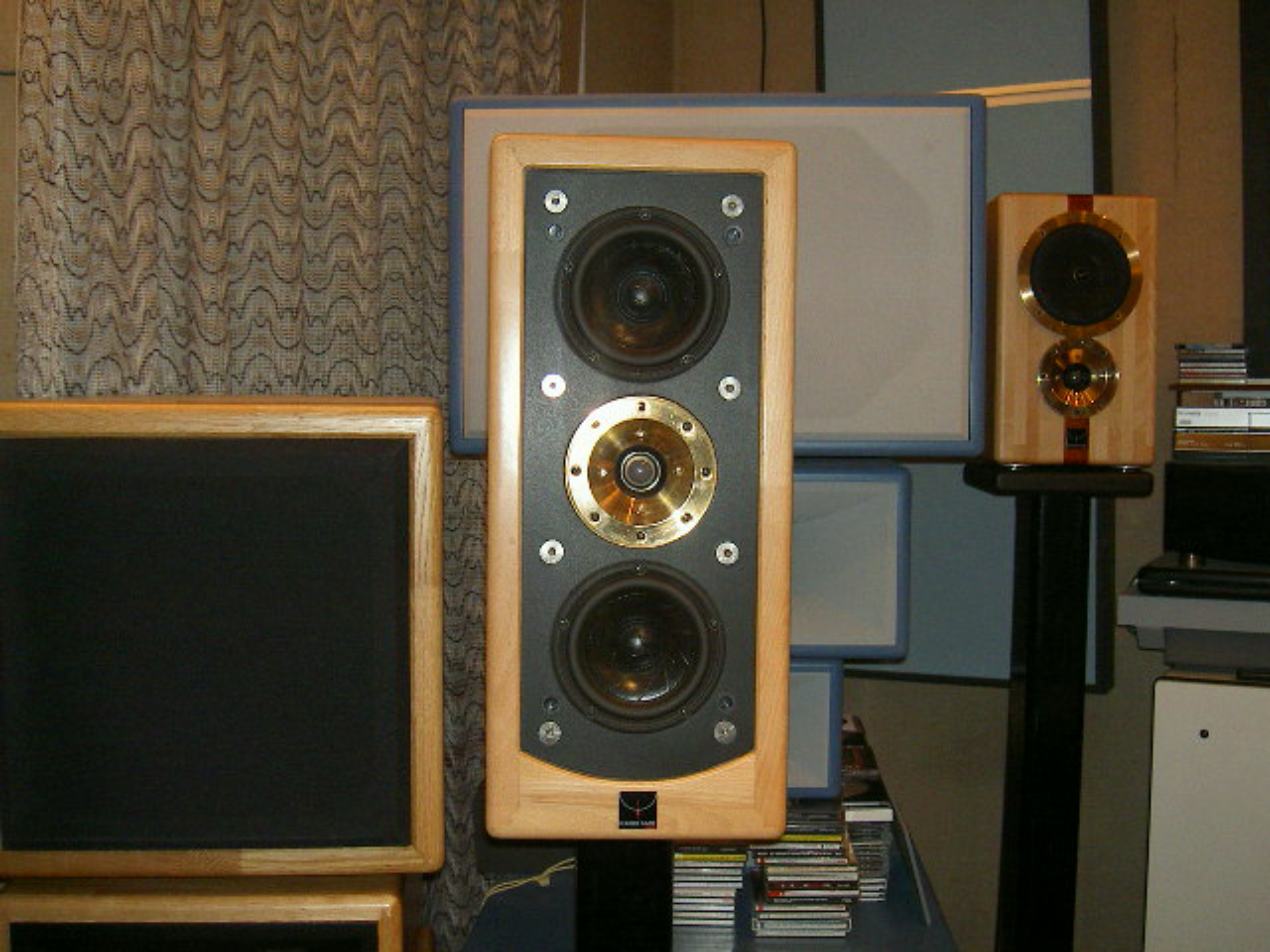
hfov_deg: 47.9
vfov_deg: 36.8
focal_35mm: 39
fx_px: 1431
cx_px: 635
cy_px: 476
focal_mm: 8
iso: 100
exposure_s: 1/59.5
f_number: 2.8
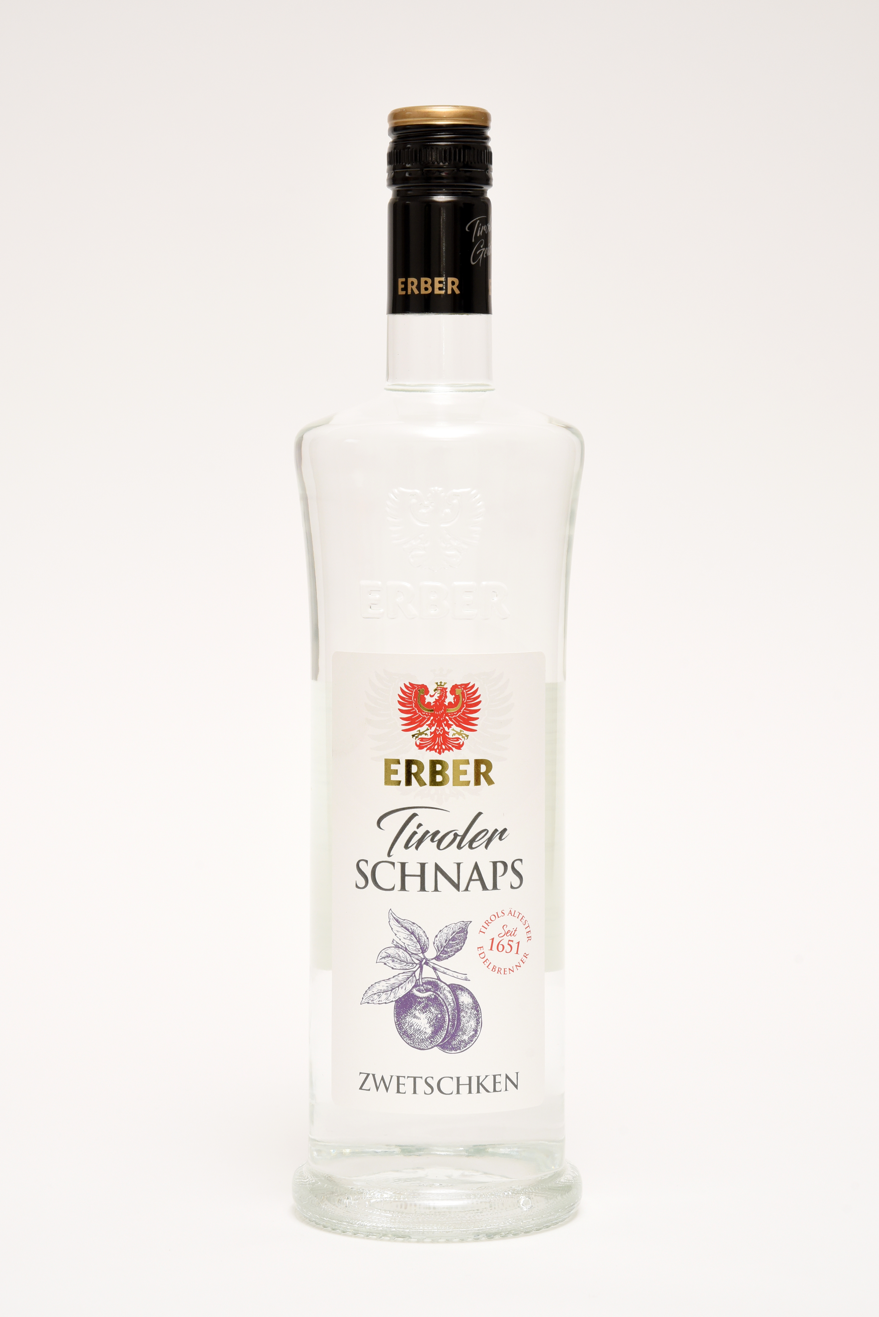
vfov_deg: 21.5
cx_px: 440
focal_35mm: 95
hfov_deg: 14.4
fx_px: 3476
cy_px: 658
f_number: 11
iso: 800
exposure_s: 1/200
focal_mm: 95
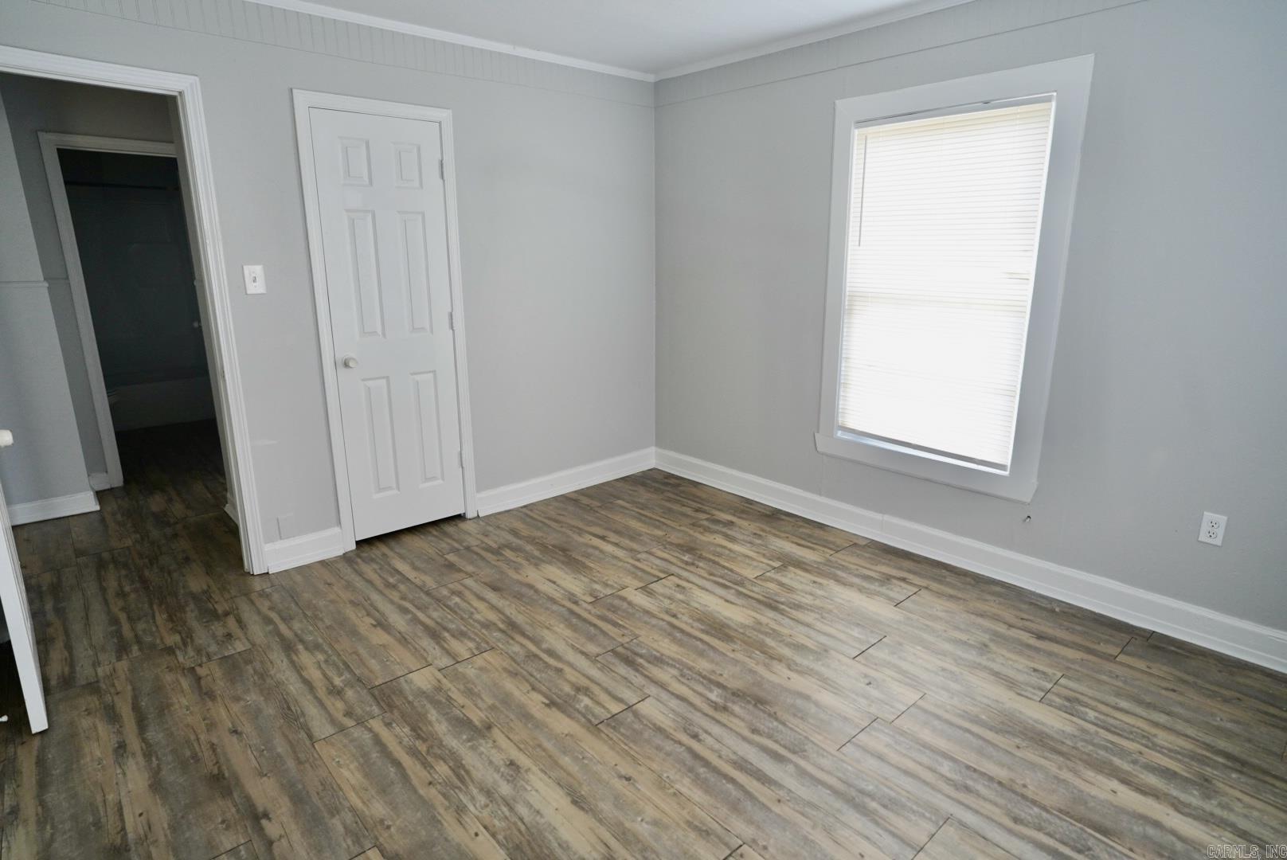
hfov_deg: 83.9
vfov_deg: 62.0
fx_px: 715
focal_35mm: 20
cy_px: 430
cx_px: 644
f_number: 4
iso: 1000
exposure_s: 1/160
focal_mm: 20
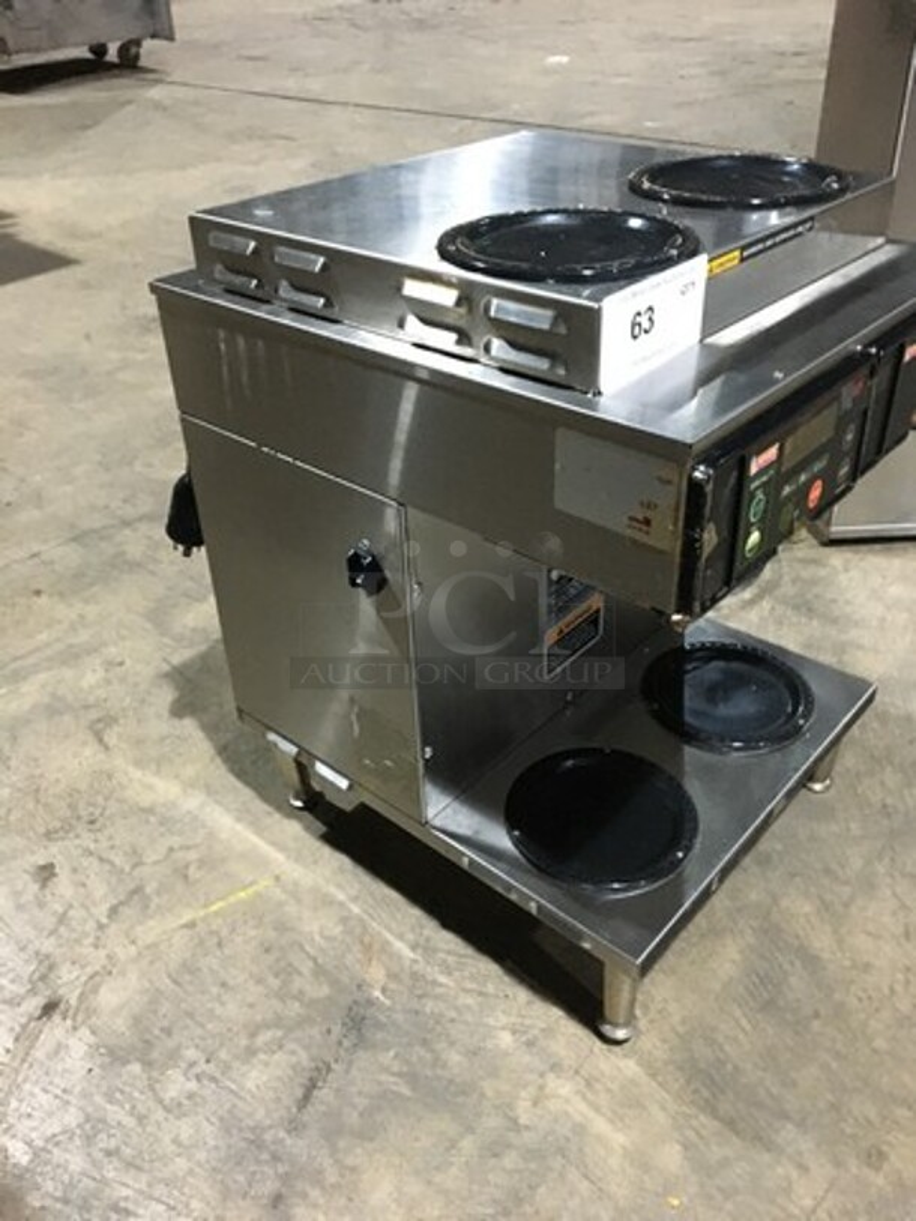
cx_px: 458
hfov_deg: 48.2
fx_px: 1023
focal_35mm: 29
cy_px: 610
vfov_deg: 61.7
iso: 320
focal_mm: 4.15
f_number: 2.2
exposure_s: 1/15
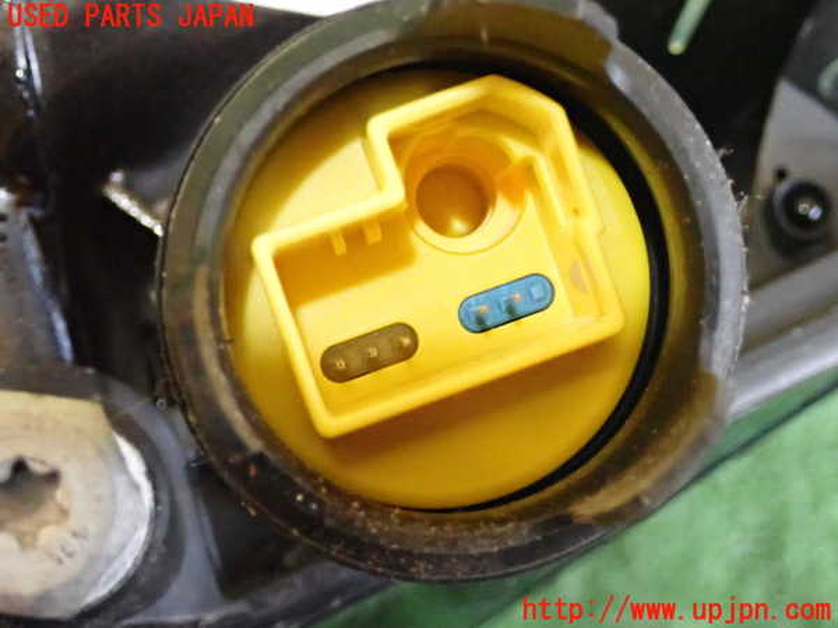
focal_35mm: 62
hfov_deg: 31.2
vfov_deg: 23.7
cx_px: 419
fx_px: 1501
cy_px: 314
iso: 3200
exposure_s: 1/100
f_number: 3.6
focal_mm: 11.09
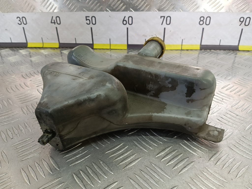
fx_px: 197
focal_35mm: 27
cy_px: 94
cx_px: 126
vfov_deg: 51.4
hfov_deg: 65.3
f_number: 1.6
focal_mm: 4.11
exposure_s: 1/50
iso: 108
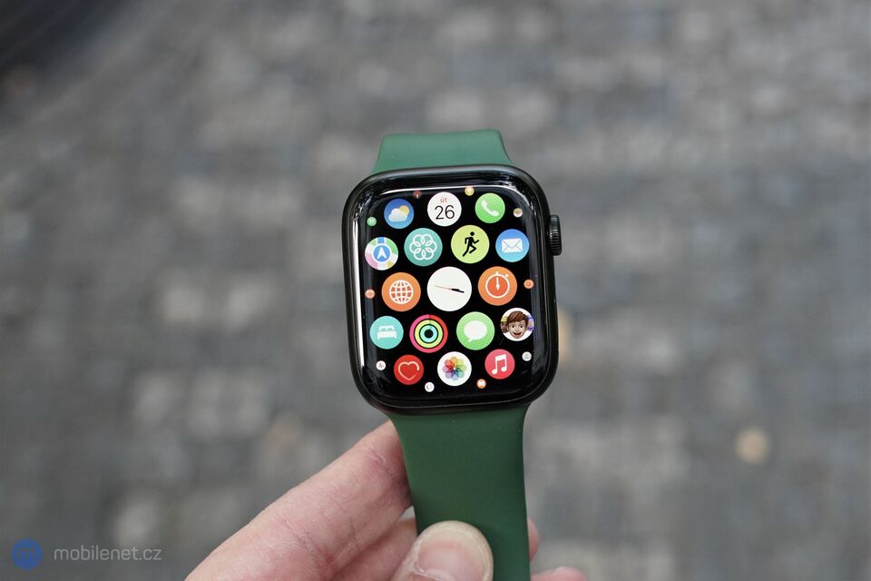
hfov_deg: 35.1
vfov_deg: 23.8
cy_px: 290
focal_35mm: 57
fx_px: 1379
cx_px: 436
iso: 3200
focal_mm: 57
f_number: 8
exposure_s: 1/200
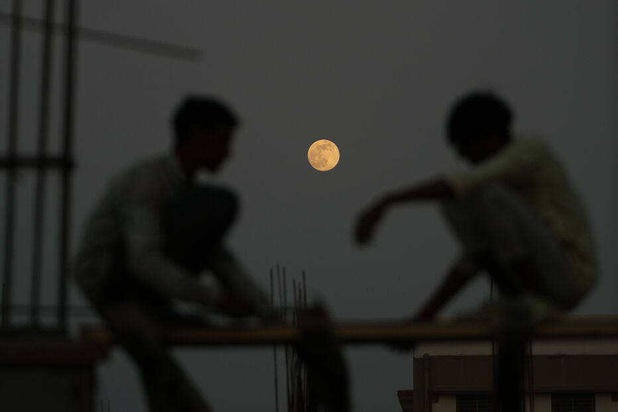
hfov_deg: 11.2
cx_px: 309
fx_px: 3158
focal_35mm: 184
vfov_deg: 7.5
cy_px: 206
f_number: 2.8
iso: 500
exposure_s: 1/500
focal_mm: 123
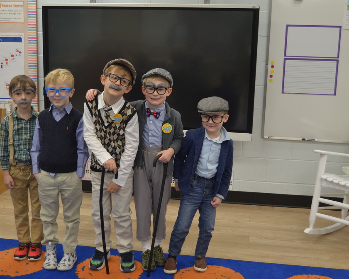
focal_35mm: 48
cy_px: 140
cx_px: 147
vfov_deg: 31.5
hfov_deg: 38.7
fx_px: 496
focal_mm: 28
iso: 450
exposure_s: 1/60
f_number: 4
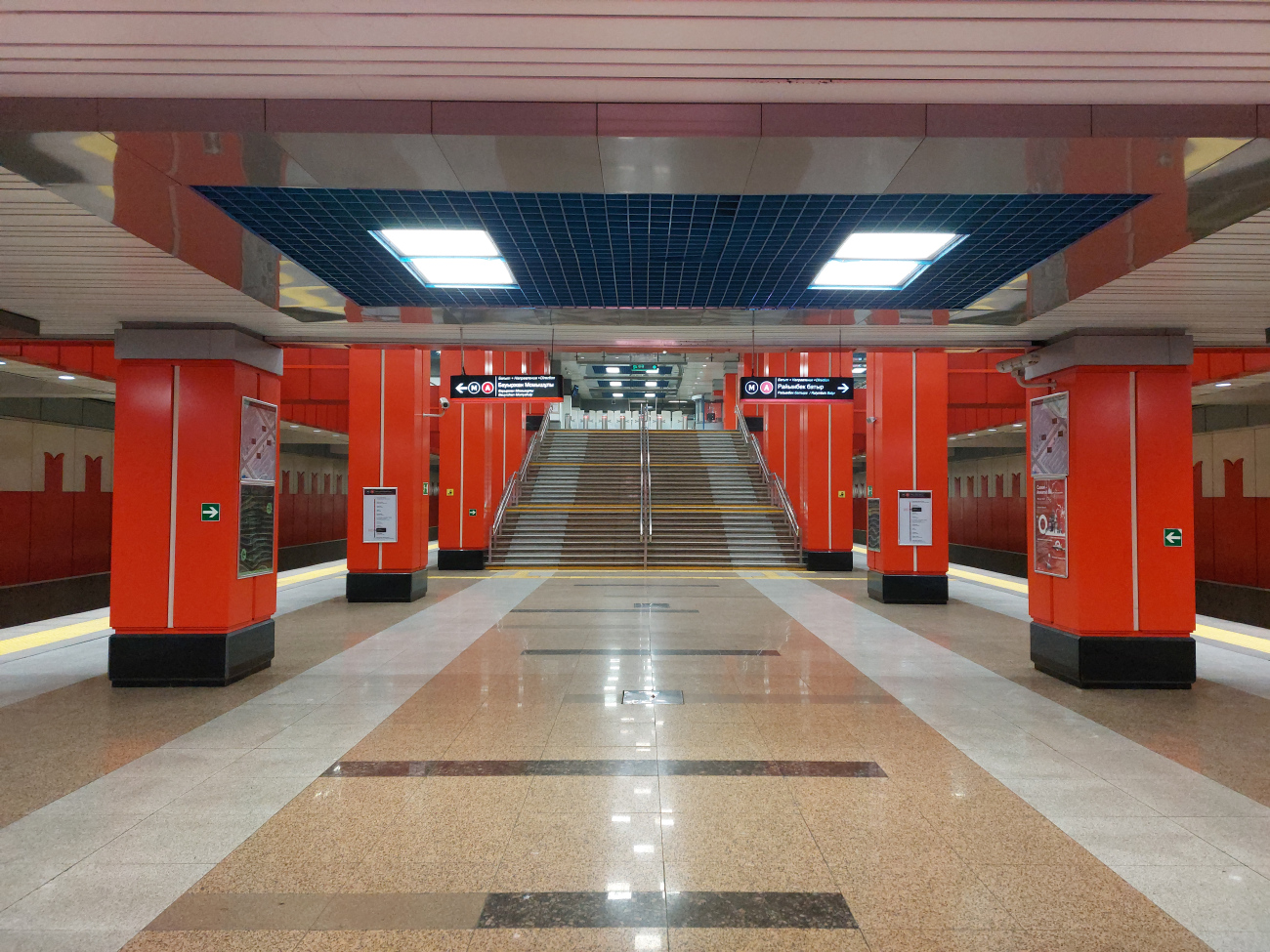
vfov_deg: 56.8
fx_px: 881
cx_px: 635
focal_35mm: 24
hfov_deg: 71.6
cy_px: 476
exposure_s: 1/50
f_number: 1.8
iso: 400
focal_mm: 5.23
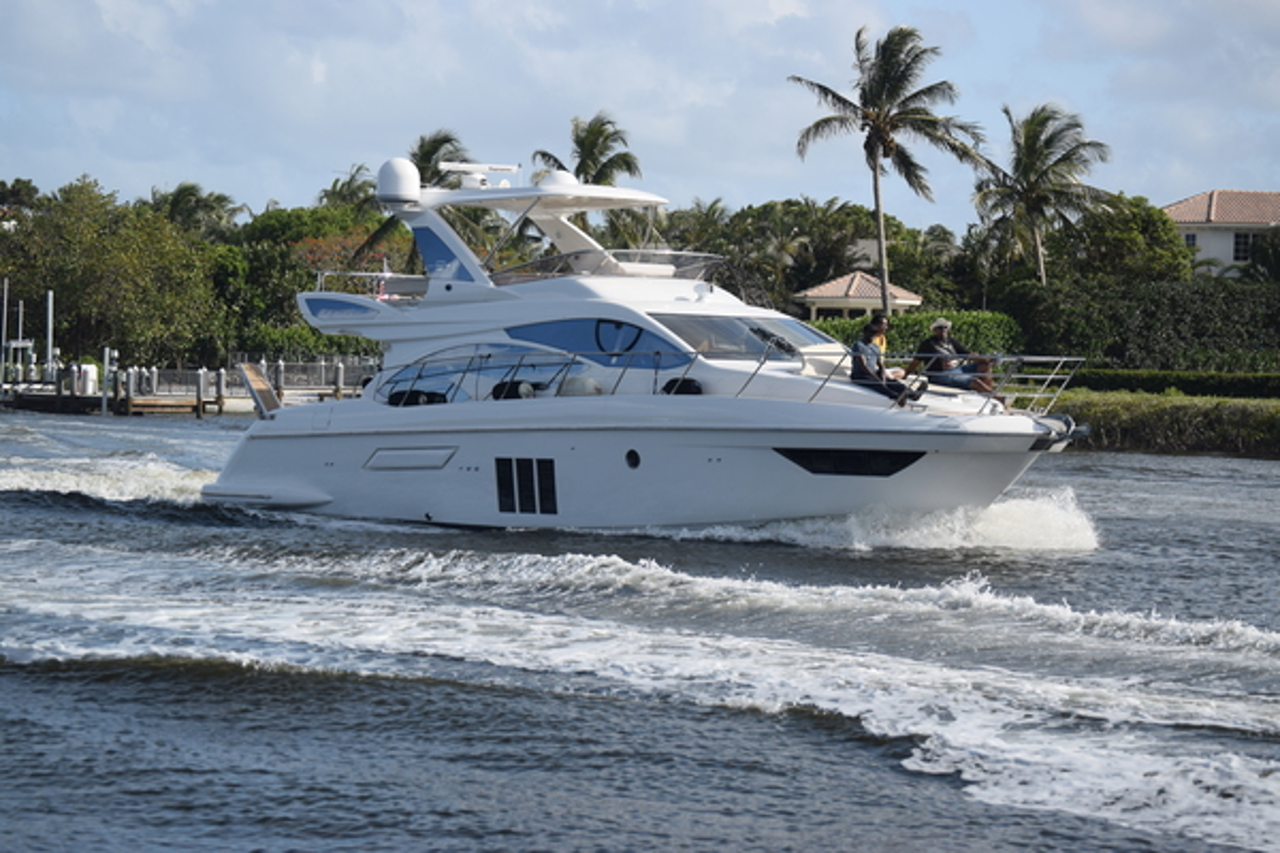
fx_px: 3733
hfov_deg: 19.5
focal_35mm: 105
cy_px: 426
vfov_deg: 13.0
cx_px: 640
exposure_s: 1/640
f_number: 6.3
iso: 200
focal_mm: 70
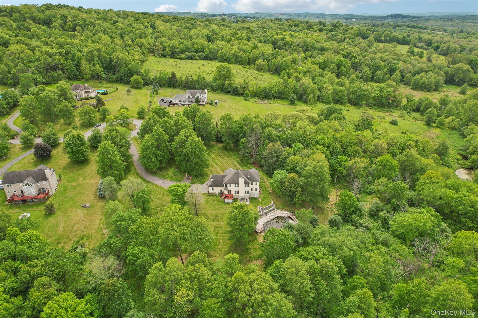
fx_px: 292
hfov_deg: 78.6
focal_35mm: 22
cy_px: 159
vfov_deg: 57.2
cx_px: 239
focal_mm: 8.4
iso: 150
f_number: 2.8
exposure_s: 1/1250
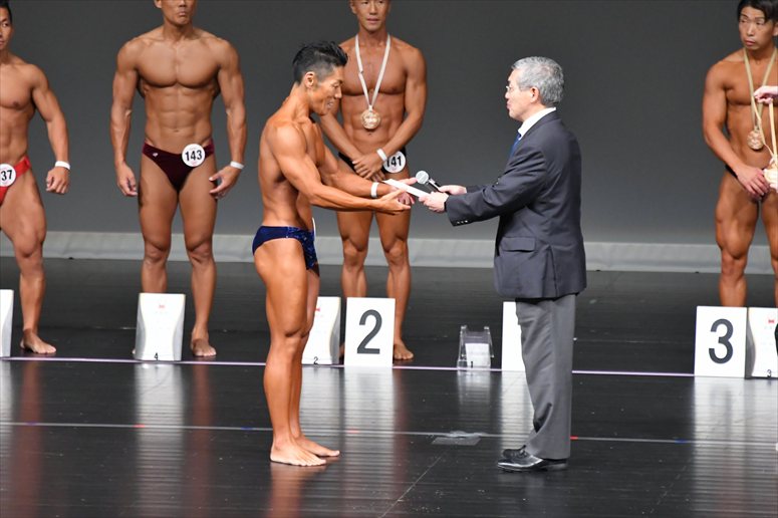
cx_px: 389
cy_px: 259
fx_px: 7452
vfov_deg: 4.0
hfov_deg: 6.0
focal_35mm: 345
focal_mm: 230
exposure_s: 1/400
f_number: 5.6
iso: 5000
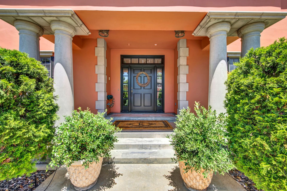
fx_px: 112
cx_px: 144
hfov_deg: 104.2
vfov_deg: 81.3
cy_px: 96
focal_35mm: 14
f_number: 14
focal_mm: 14
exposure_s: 1/25
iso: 100
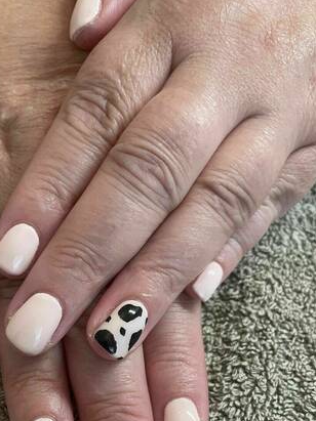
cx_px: 108
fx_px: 463
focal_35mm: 38
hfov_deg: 37.3
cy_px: 304
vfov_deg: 47.5
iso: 160
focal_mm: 4.2
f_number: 1.6
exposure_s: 1/50
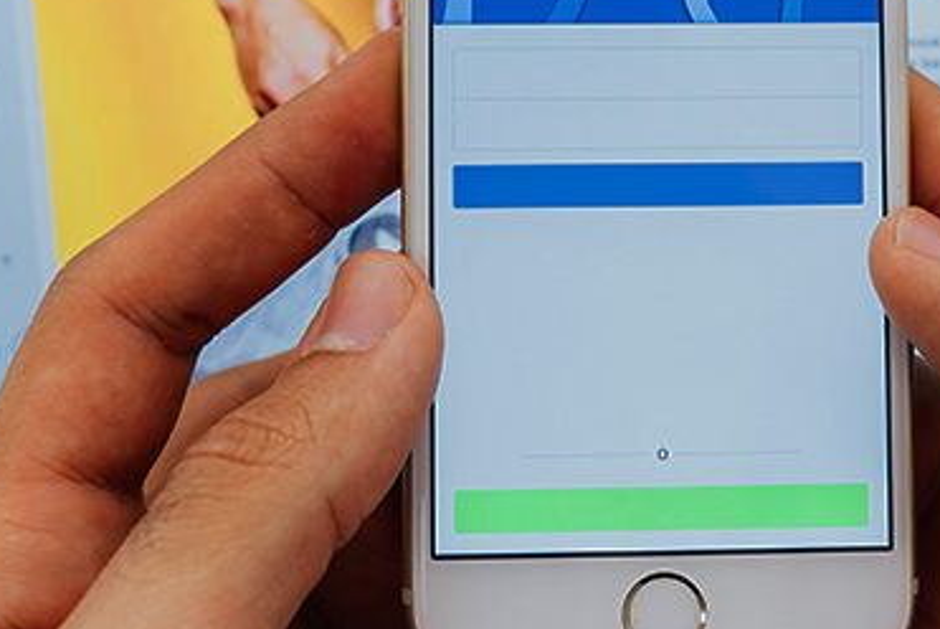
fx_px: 2195
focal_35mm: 84
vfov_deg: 16.1
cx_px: 633
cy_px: 70
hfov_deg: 24.0
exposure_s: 1/15
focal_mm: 30
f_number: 4.5
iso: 125
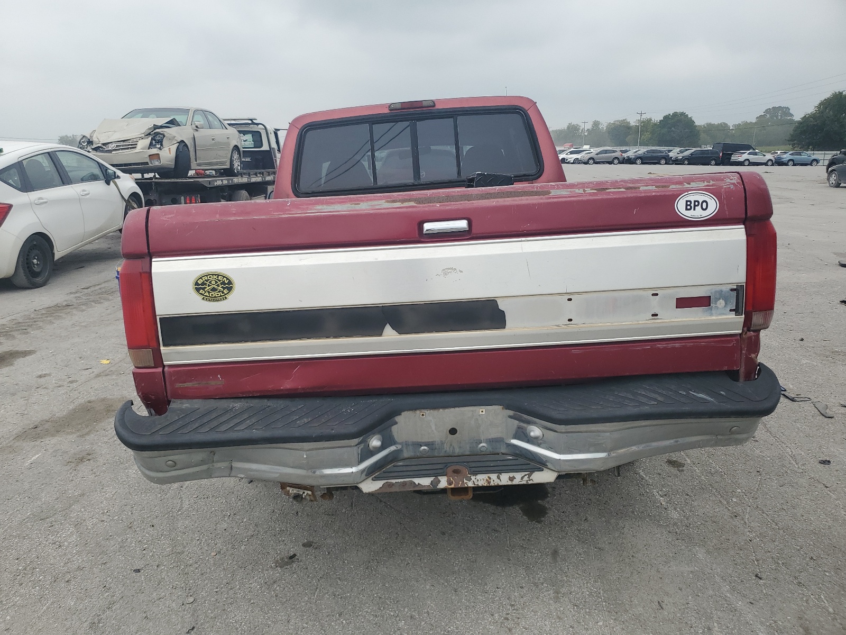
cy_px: 318
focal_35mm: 26
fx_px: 635
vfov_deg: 53.1
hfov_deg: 67.3
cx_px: 423
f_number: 1.5
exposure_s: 1/2000
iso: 50
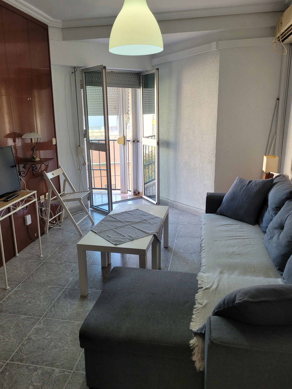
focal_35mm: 28
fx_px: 315
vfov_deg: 63.4
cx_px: 140
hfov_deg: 49.7
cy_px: 187
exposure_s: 1/120
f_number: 1.8
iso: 125
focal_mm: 5.4
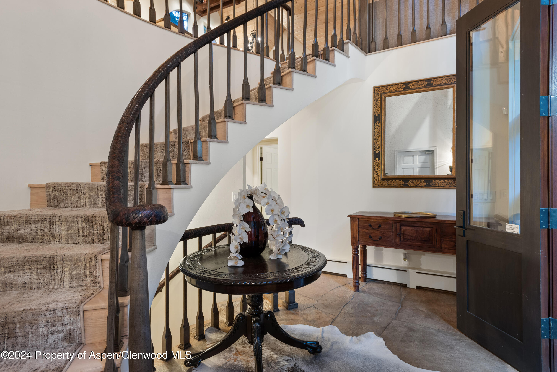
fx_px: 310
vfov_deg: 62.0
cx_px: 278
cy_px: 186
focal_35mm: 20
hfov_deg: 84.0
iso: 500
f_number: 7.1
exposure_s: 2
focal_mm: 20
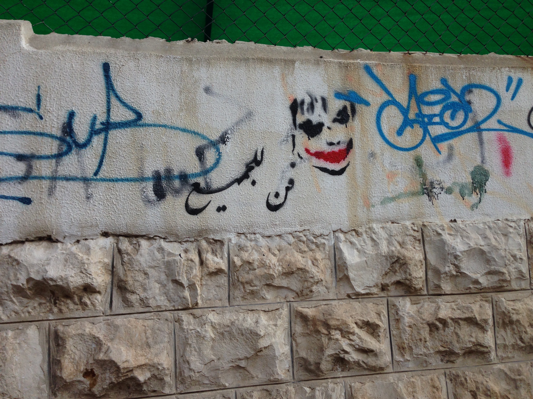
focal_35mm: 33
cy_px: 200
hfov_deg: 55.4
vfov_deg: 42.9
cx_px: 266
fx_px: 508
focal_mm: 4.12
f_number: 2.4
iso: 50
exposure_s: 1/341
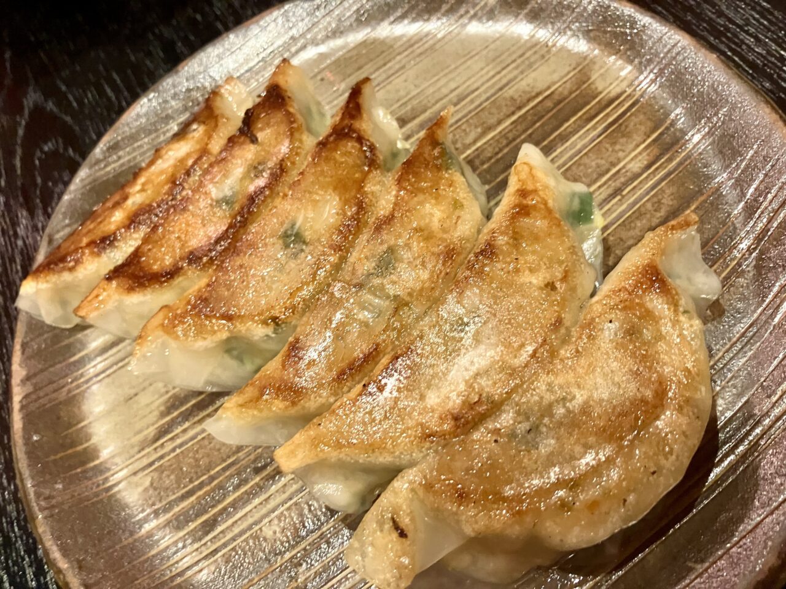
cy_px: 294
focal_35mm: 28
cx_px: 393
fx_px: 636
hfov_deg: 63.4
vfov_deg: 49.7
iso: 400
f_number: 1.8
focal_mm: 3.99
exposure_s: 1/34
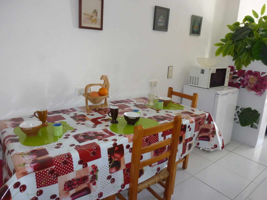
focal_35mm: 25
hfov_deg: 69.4
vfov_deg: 54.9
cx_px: 134
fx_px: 193
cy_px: 100
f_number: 3.3
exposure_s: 1/30
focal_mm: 4.5
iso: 200
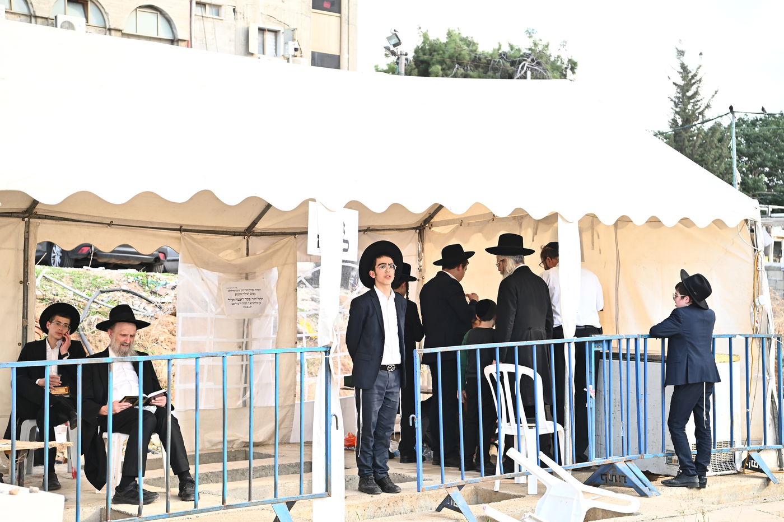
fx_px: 1350
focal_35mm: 62
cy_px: 261
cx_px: 392
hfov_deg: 32.4
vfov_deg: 21.9
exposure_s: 1/200
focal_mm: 62
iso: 320
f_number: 5.6
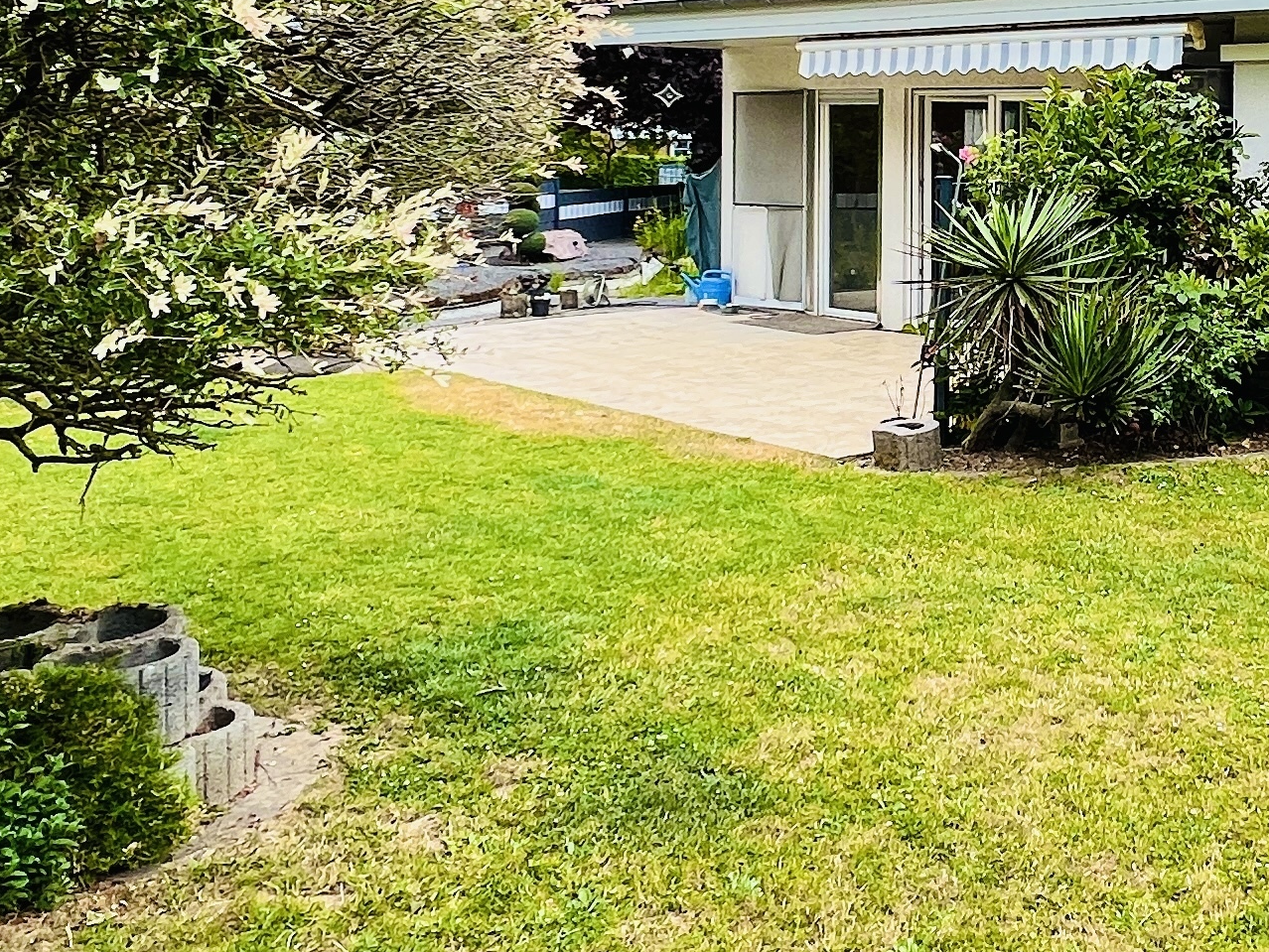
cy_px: 142
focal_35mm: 41
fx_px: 1503
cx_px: 1089
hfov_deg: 42.7
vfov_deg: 33.7
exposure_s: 1/737
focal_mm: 1.57
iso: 32
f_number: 1.8
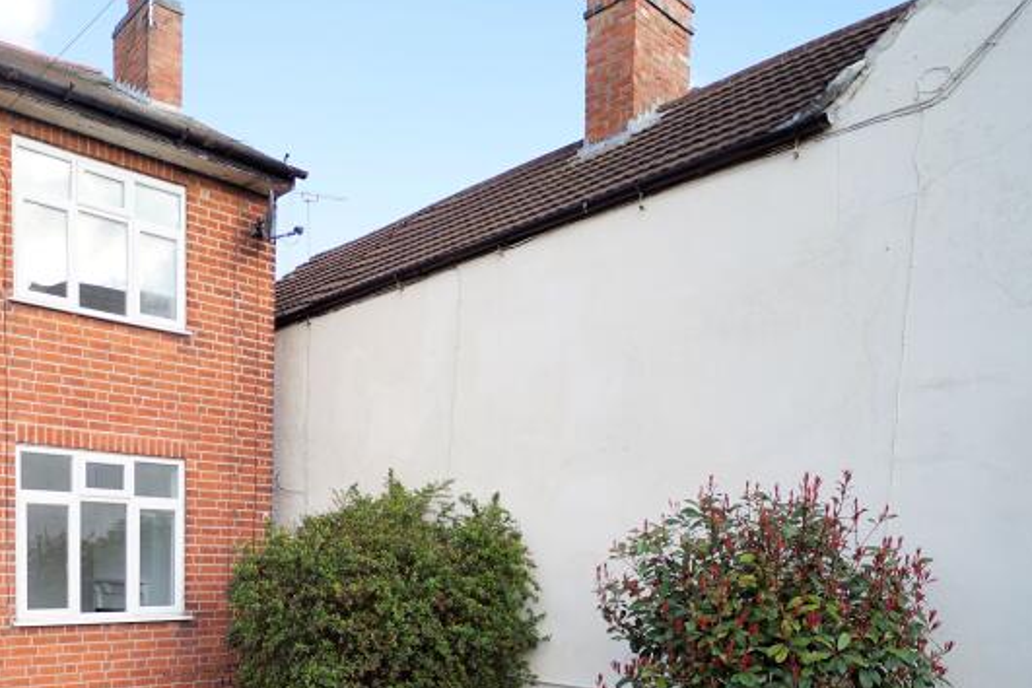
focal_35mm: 27
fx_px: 774
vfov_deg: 43.7
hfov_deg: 61.6
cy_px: 621
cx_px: 202
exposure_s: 1/400
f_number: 2.8
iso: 100
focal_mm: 14
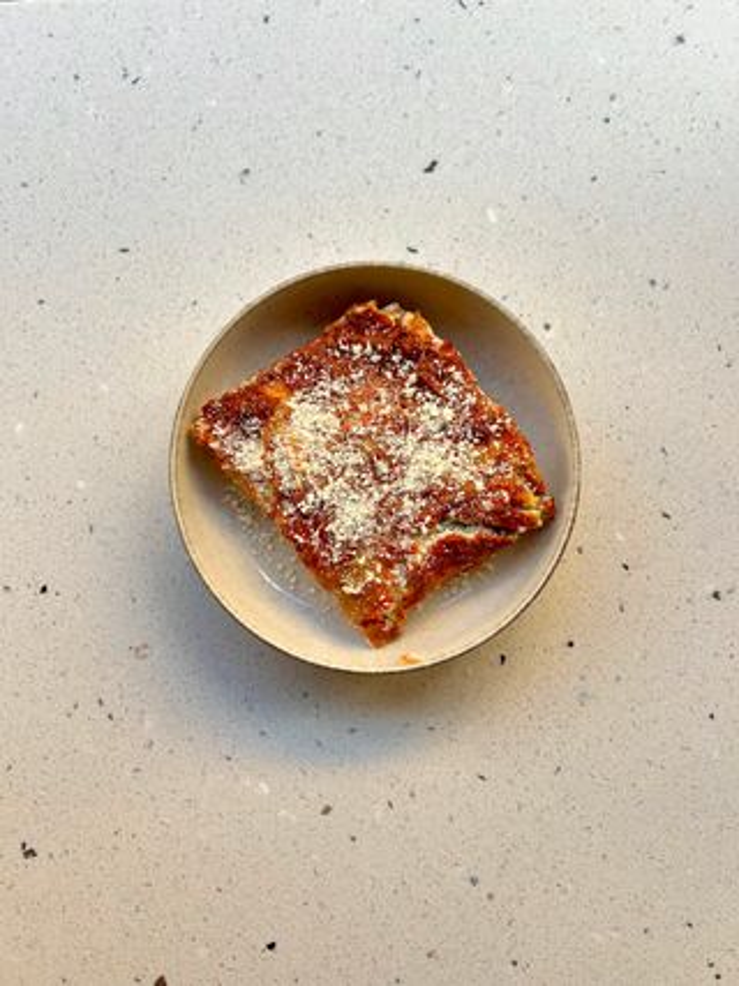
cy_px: 493
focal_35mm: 26
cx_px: 370
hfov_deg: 53.0
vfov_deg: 67.3
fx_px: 740
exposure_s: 1/100
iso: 40
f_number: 1.5
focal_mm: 5.7
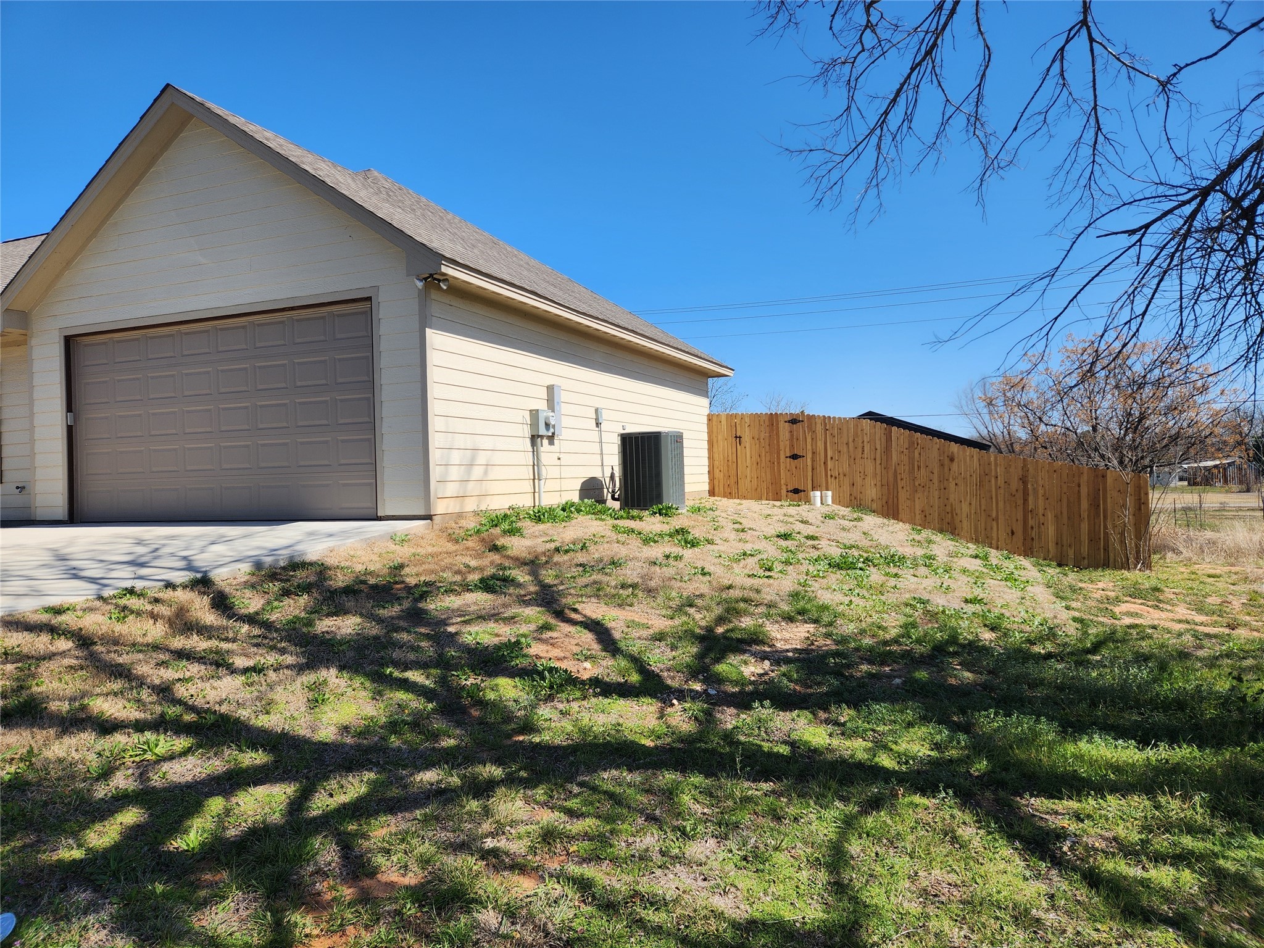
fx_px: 840
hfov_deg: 73.9
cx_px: 632
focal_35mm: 23
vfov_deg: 58.9
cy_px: 474
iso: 20
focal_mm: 5.4
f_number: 1.8
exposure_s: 1/1714
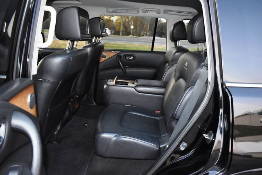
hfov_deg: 67.4
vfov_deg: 48.0
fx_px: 197
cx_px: 131
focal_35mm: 27
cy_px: 88
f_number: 3.5
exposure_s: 1/60
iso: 3200
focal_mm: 18
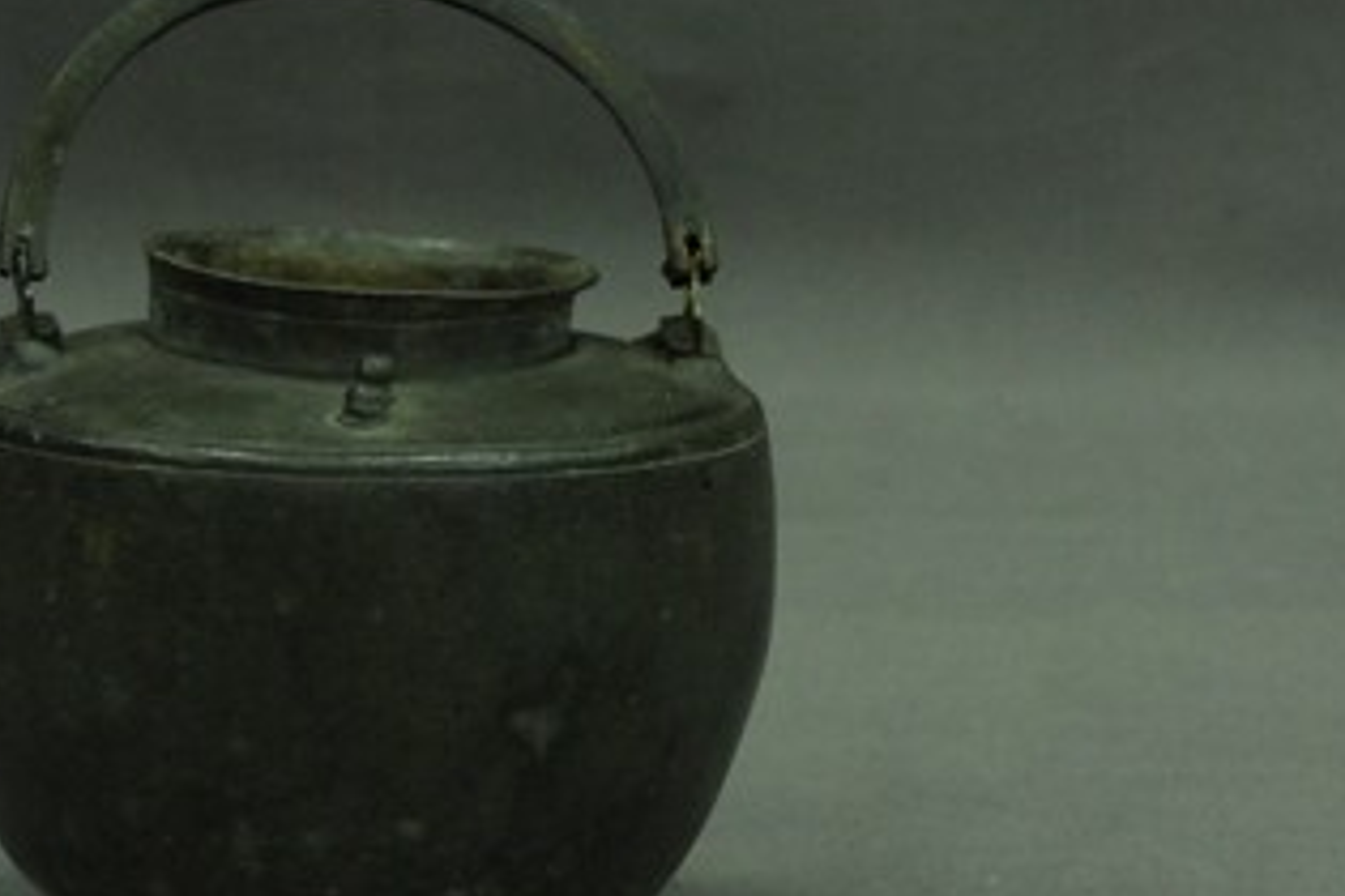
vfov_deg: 7.5
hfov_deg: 11.2
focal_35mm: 183
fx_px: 6837
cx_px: 342
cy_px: 521
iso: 1000
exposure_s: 1/20
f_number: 10
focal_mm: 60
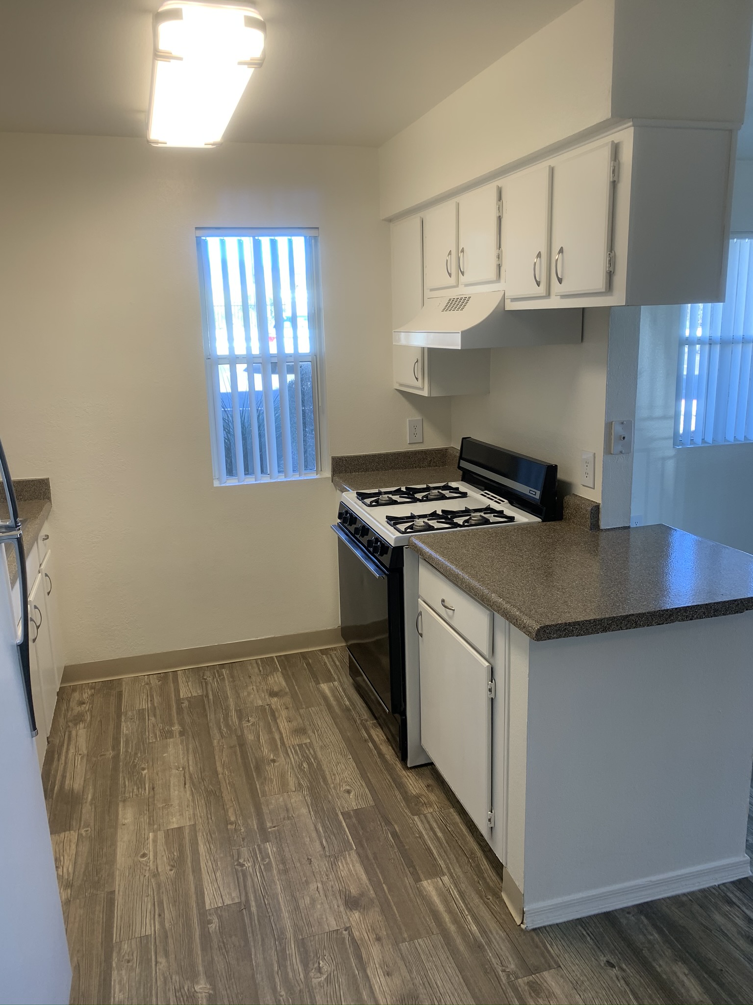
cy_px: 502
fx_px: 754
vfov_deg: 67.3
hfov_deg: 53.1
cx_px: 376
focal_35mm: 26
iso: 50
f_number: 1.8
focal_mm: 4.25
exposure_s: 1/60
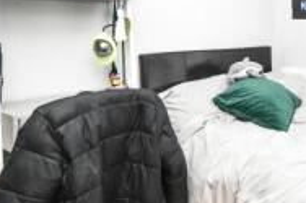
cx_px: 269
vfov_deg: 34.1
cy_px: 45
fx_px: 323
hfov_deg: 46.4
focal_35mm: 38
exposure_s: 1/60
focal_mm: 10
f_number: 4.5
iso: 3600
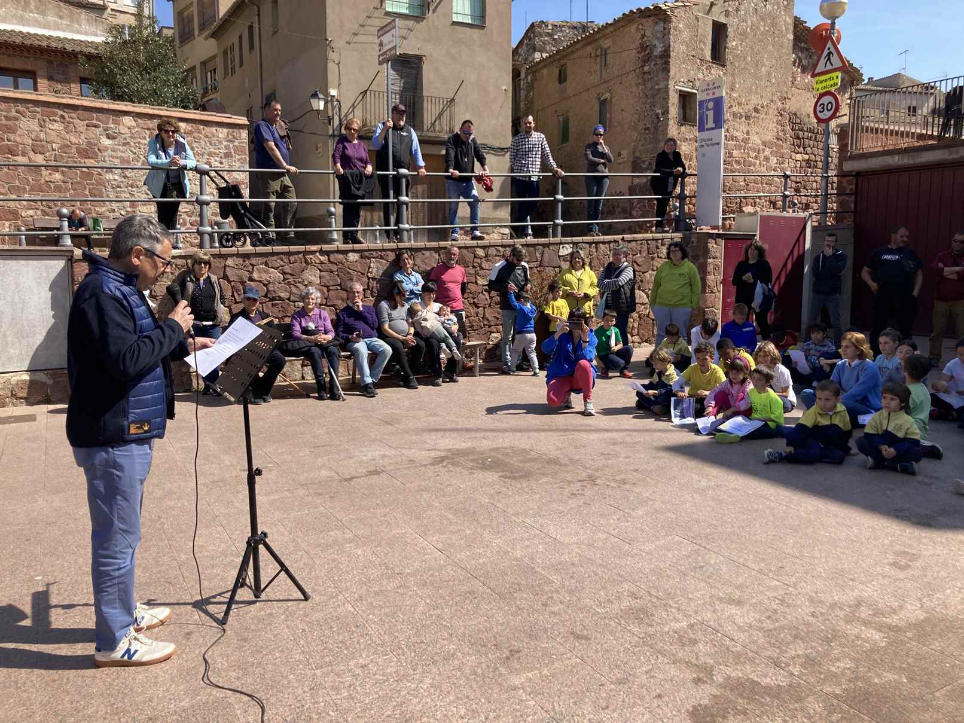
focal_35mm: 28
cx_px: 482
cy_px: 362
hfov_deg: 63.4
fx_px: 780
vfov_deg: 49.7
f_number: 1.8
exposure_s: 1/1453
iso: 20
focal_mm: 3.99
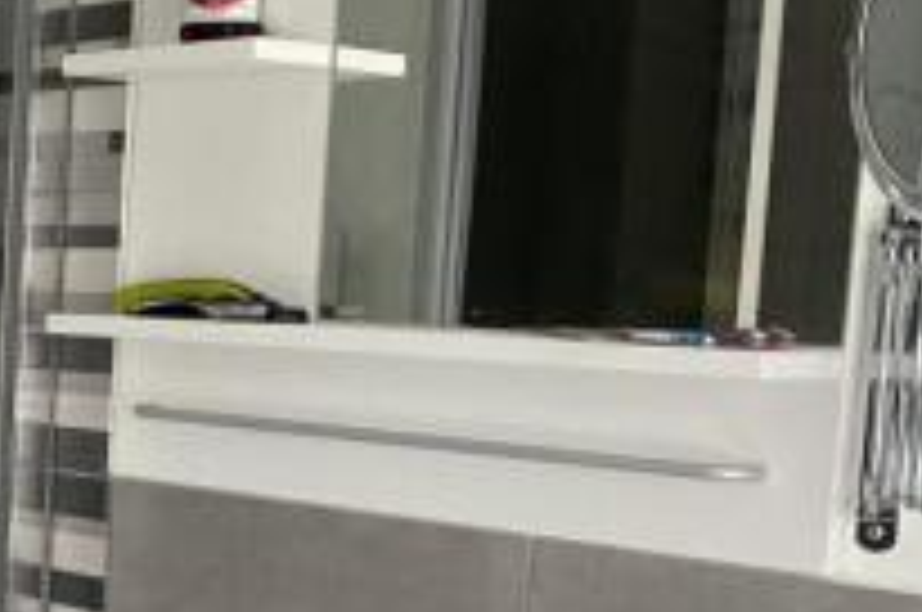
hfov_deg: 22.6
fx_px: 1969
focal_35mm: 77
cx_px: -376
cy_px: 461
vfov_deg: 17.6
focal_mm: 4.25
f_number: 1.8
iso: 500
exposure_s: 1/40
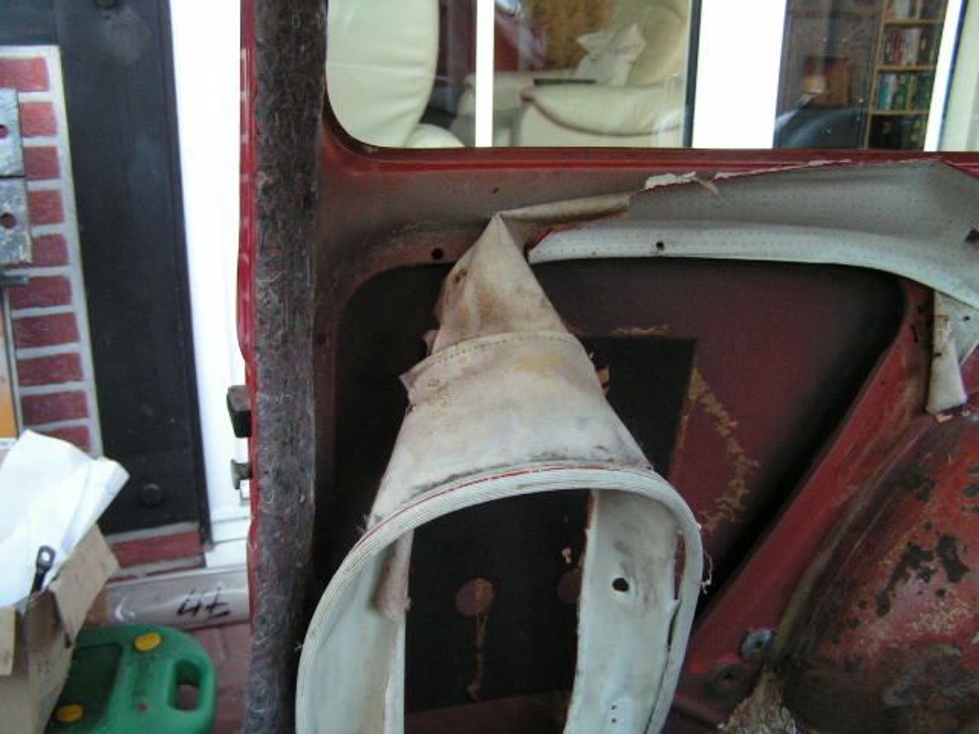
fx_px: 1075
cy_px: 367
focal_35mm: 38
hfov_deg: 49.0
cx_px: 490
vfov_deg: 37.7
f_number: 2.8
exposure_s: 1/30
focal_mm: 6.3
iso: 200
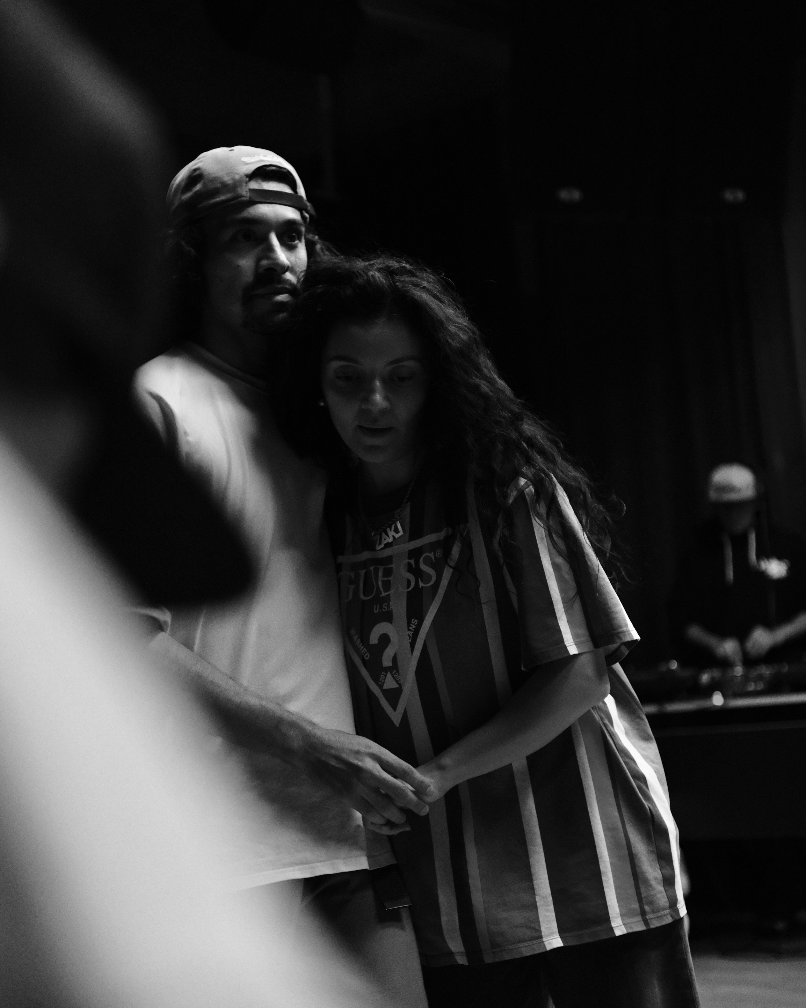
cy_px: 552
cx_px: 399
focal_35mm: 57
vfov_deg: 33.0
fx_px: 1700
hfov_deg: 26.7
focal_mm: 33
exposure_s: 1/2000
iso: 3200
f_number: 1.6
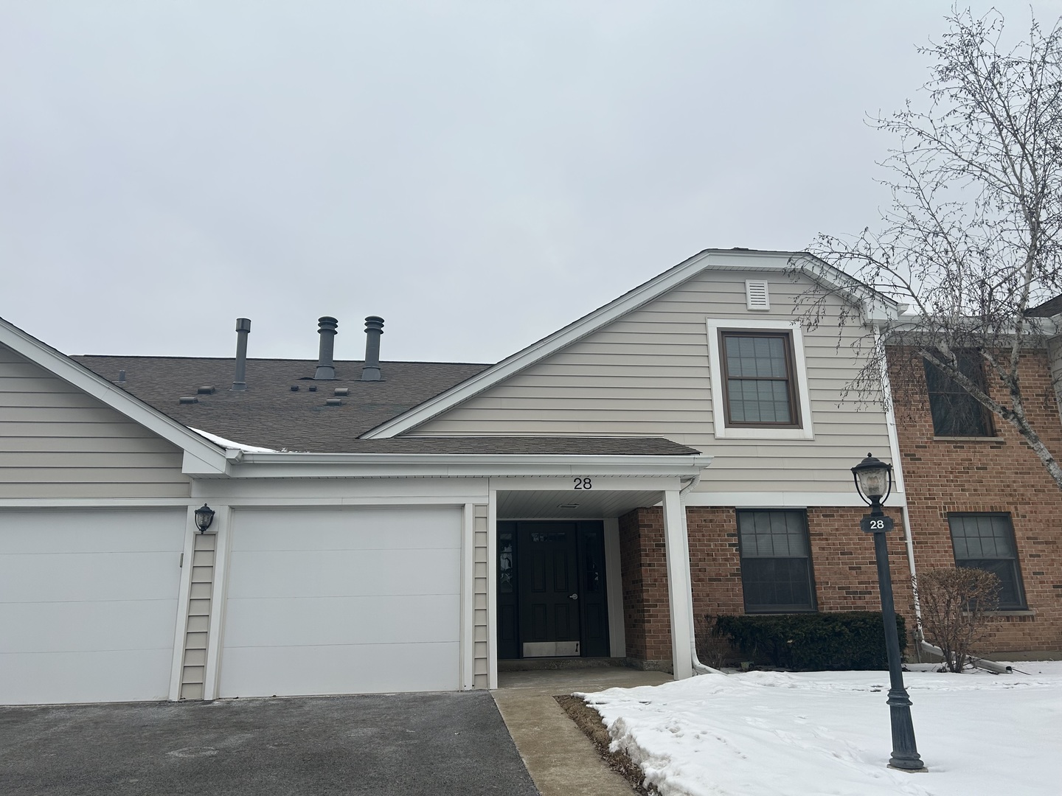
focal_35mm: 26
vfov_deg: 53.1
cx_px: 531
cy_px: 398
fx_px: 798
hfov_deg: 67.3
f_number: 1.5
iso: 50
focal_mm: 5.7
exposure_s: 1/5587
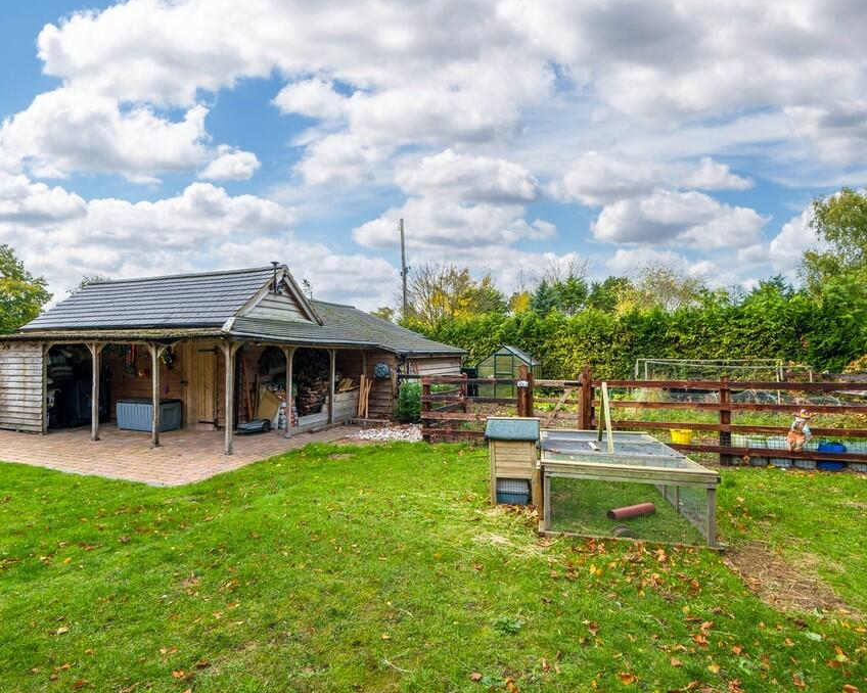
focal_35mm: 17
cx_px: 425
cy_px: 346
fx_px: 436
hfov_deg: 89.6
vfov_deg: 77.0
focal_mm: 10.1
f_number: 9
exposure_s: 1/125
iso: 160
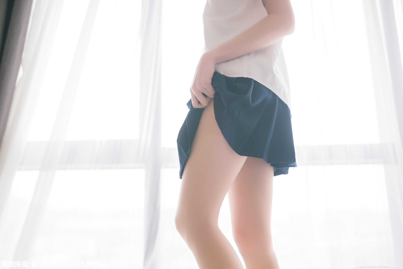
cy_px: 134
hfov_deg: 54.4
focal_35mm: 35
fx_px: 392
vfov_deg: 37.9
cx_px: 202
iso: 640
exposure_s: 1/125
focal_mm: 35
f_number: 1.8
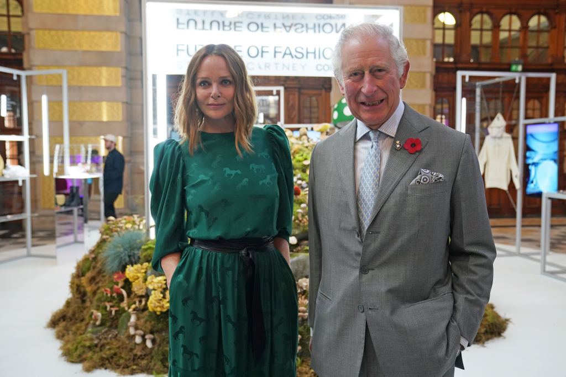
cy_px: 188
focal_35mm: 33
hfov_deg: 57.2
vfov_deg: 40.0
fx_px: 519
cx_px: 283
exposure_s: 1/125
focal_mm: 33
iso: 2000
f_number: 4
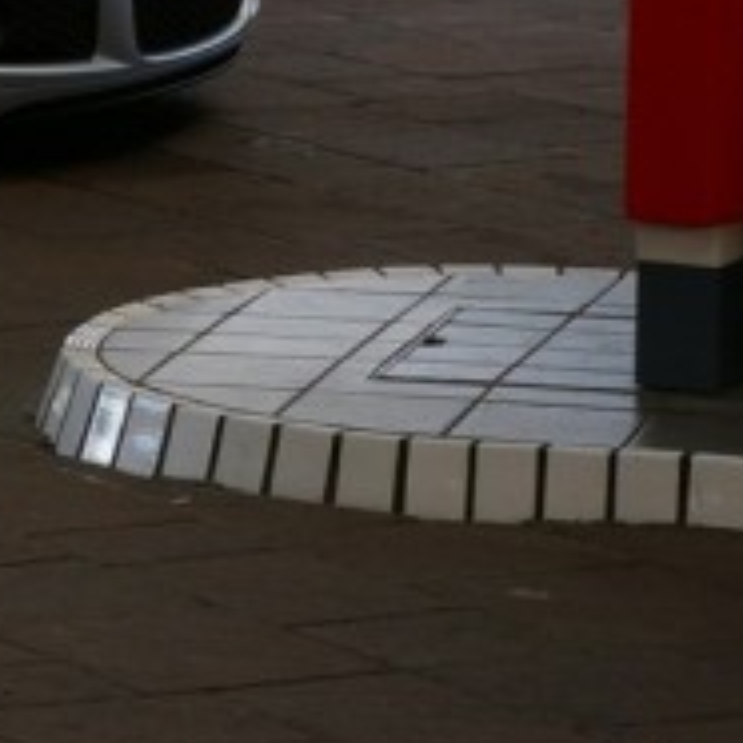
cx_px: -827
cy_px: -278
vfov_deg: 5.8
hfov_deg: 5.7
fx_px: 7330
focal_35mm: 302
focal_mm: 55
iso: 200
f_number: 8
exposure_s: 1/180
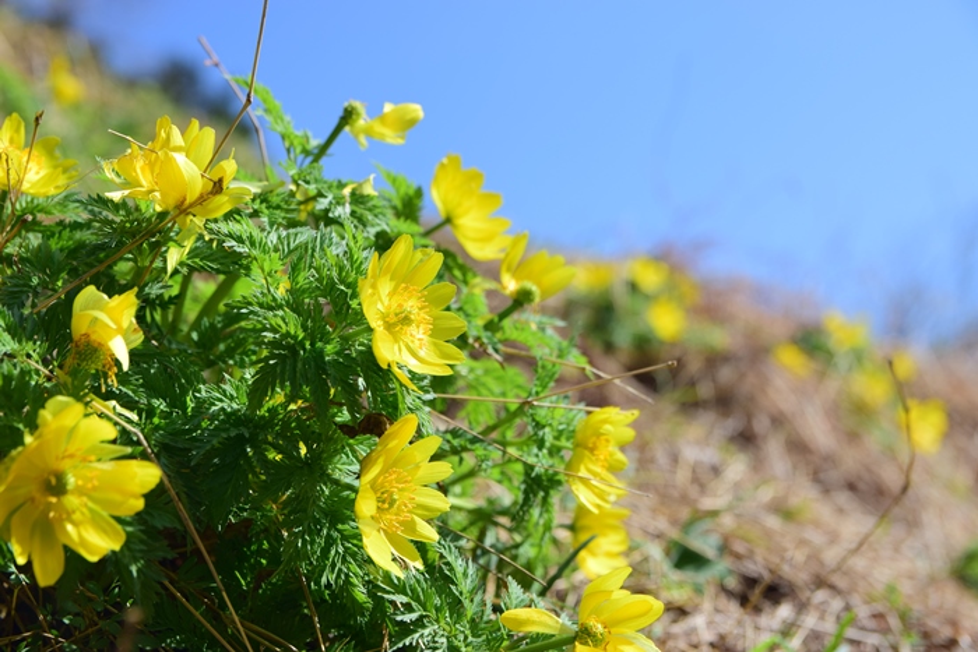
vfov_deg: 18.2
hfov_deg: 27.0
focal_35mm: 75
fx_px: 2038
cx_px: 489
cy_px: 326
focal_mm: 50
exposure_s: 1/160
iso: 100
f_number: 6.3
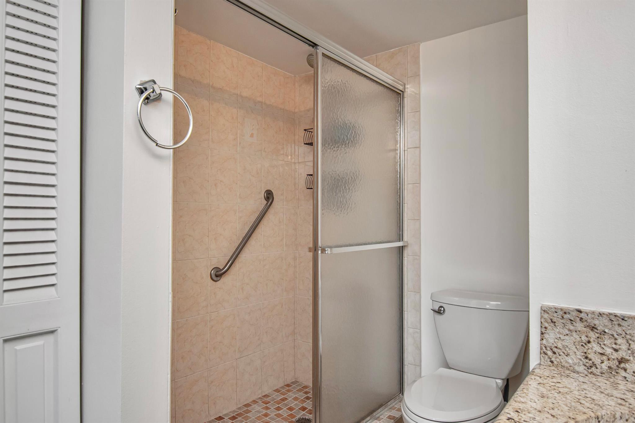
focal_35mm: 22
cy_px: 212
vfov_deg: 56.1
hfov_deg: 77.3
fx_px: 397
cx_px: 318
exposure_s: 1/100
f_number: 5
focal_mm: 15
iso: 800
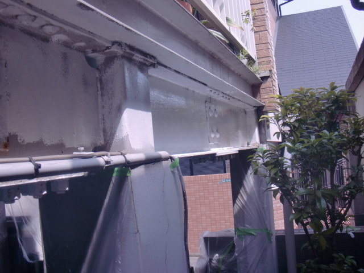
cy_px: 136
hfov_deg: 49.0
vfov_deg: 37.7
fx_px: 400
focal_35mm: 38
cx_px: 182
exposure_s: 1/250
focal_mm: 6.66
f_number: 3.9
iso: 64
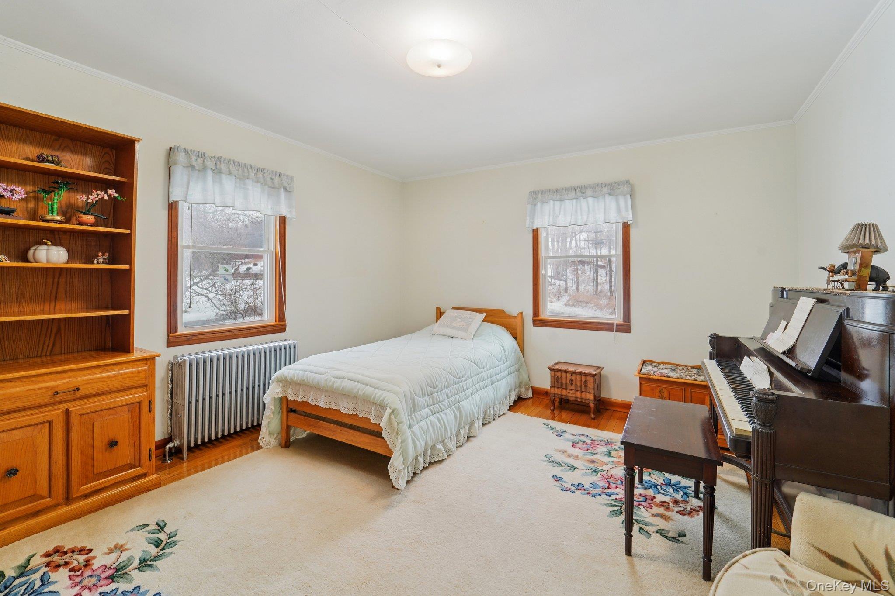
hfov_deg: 104.3
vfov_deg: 81.2
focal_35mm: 14
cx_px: 448
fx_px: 348
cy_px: 298
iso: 400
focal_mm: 14
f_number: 8
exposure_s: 1/15
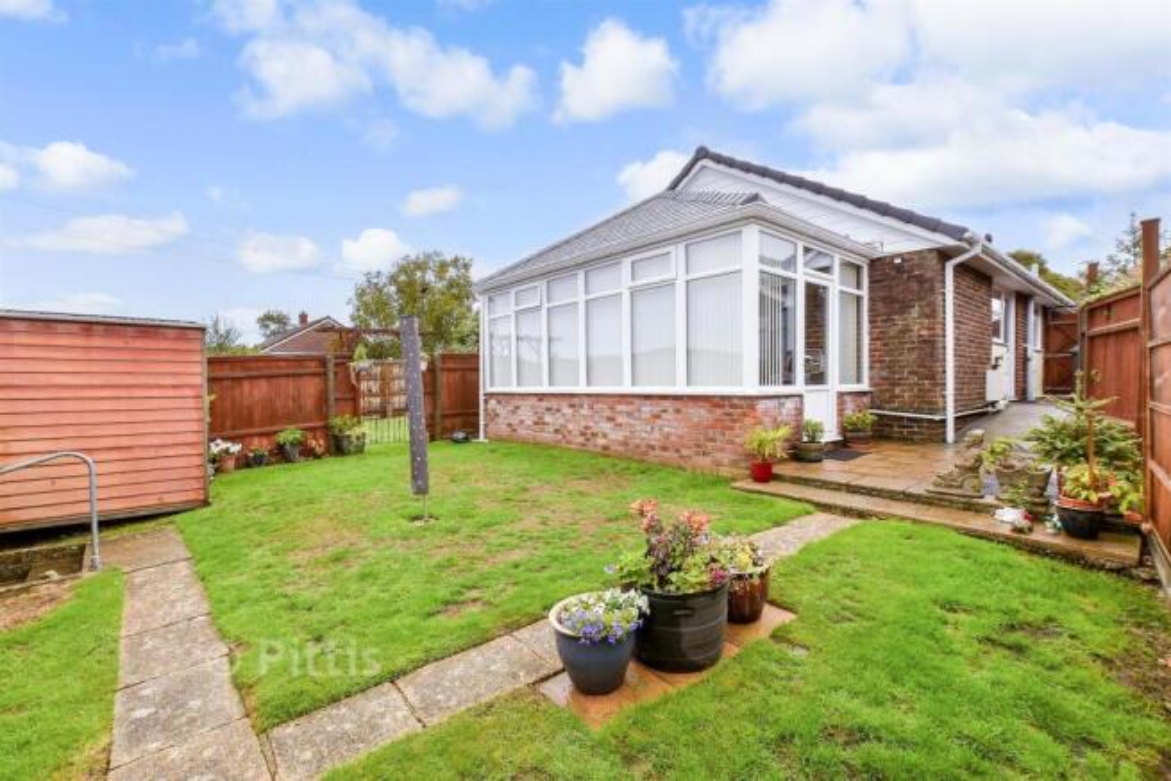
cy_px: 390
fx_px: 488
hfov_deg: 100.4
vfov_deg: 77.4
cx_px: 586
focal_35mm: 15
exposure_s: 1/100
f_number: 8
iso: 160
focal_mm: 10
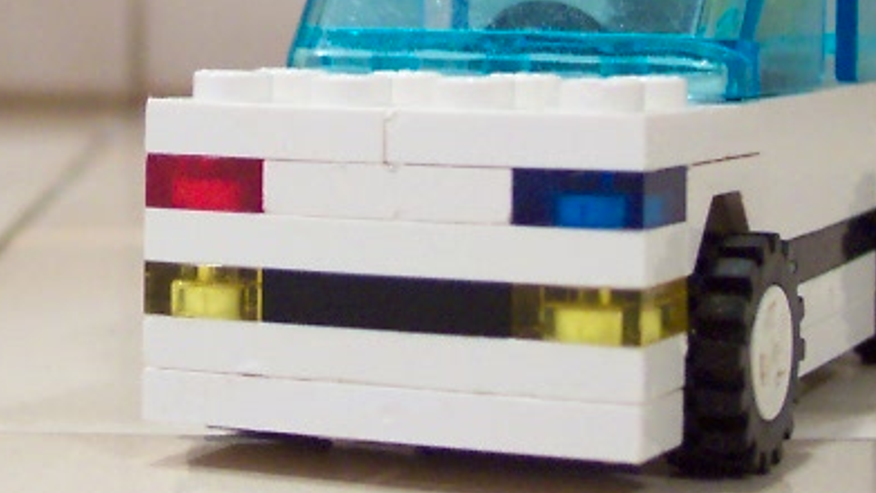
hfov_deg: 19.4
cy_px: -29
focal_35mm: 110
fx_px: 2555
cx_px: 392
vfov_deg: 10.9
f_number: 2.8
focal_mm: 8
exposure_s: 1/20
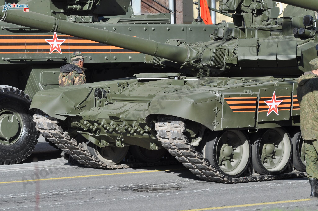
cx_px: 159
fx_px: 1257
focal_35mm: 142
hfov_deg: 14.4
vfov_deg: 9.6
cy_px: 106
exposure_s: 1/320
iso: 200
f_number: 8
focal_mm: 95
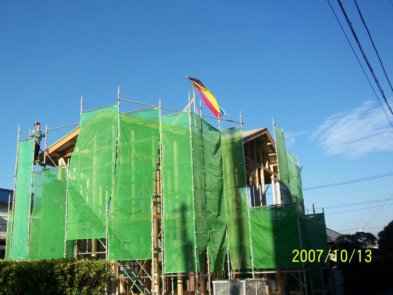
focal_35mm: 39
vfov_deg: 36.8
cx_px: 196
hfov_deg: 47.9
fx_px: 443
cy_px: 148
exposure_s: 1/500
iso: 64
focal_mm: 6.4
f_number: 3.9
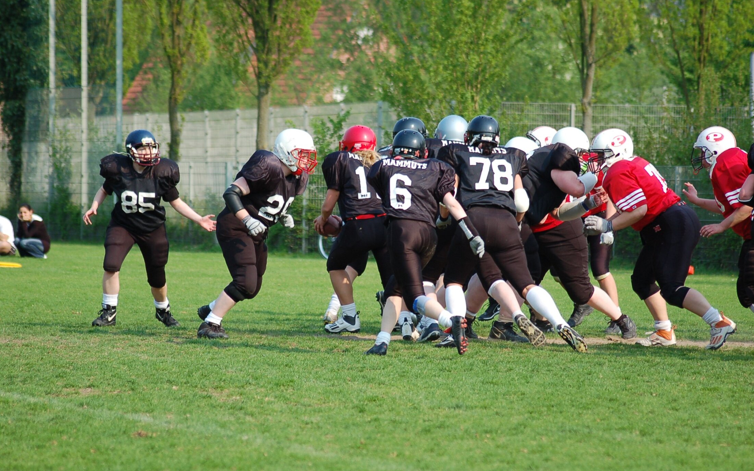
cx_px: 377
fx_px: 4244
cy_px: 243
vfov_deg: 6.4
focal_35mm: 207
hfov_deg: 10.2
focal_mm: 135
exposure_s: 1/1000
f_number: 4.5
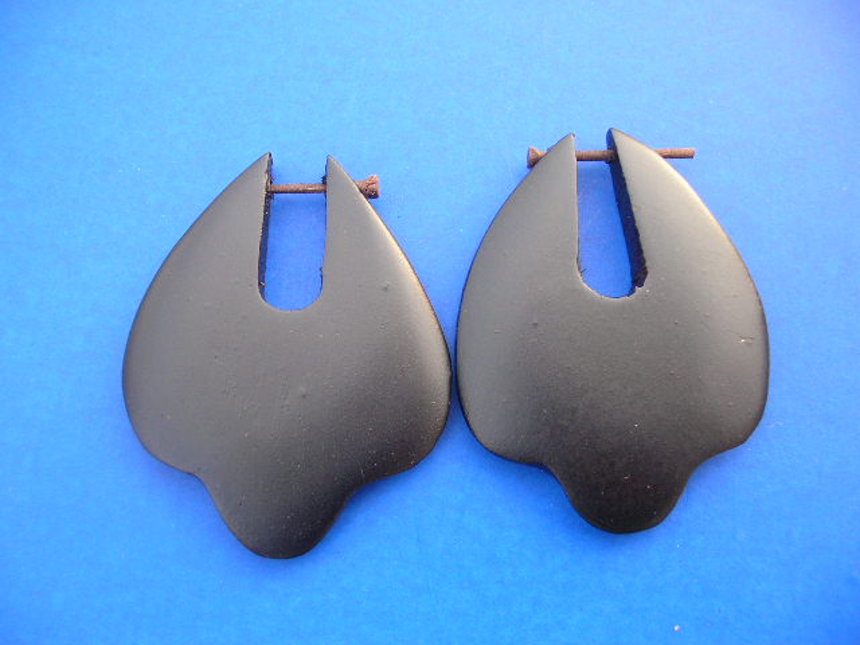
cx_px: 430
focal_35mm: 35
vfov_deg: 40.7
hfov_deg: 52.6
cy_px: 322
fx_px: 870
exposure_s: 1/59.5
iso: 50
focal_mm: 5.8
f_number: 2.8
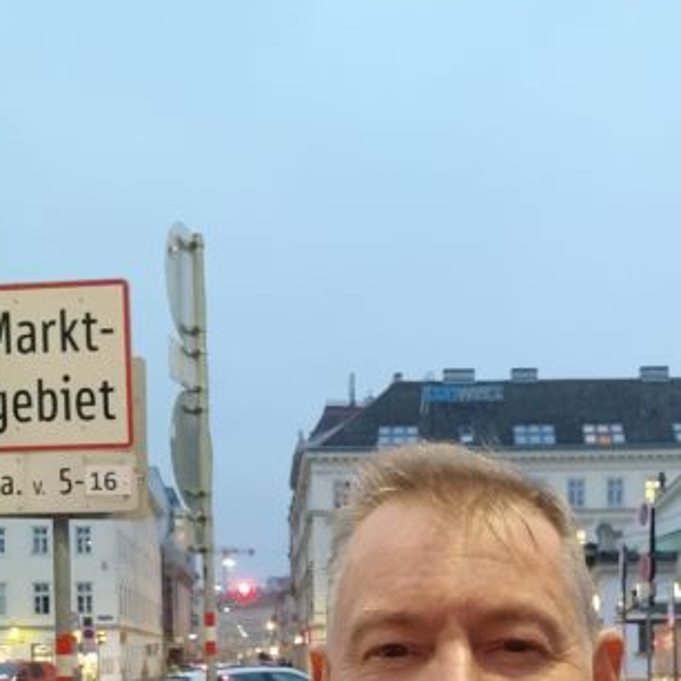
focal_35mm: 48
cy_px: 680
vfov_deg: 32.5
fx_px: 1068
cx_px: 455
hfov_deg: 35.0
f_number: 2.2
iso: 1000
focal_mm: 3.8
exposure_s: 1/33
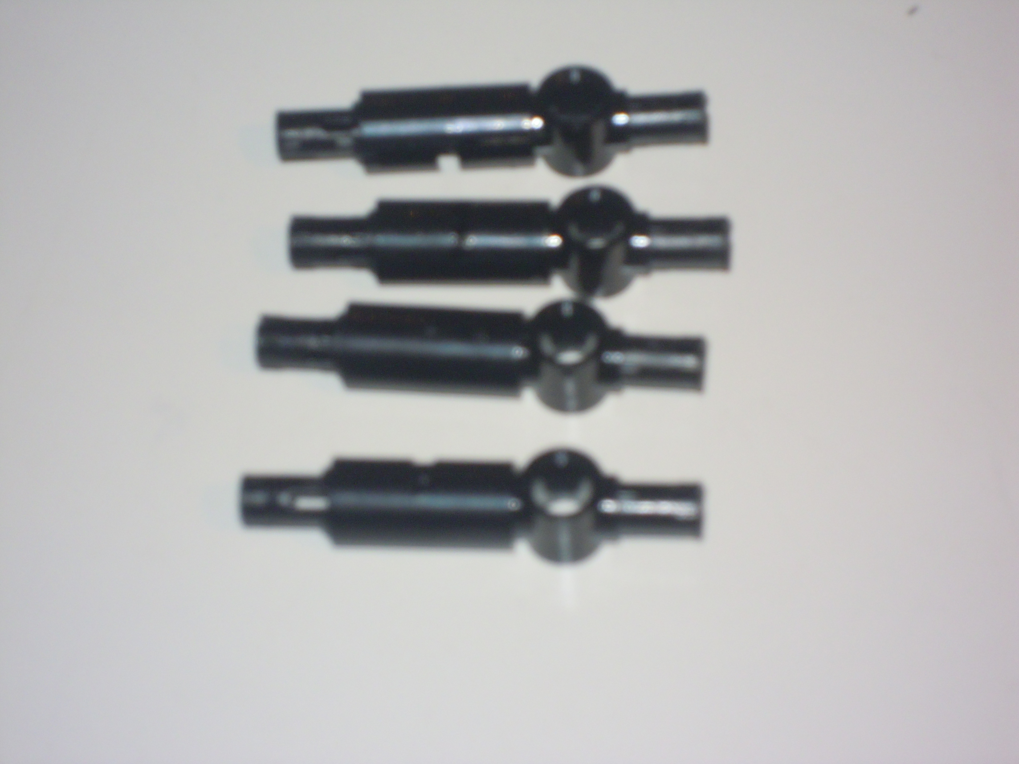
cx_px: 510
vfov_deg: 10.6
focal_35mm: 140
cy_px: 382
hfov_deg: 14.1
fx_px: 4121
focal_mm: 25
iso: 320
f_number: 6.6
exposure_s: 1/60
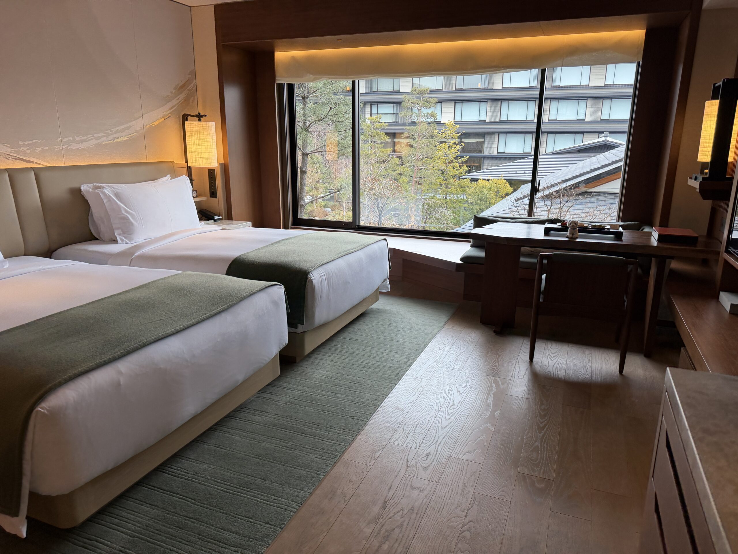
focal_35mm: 24
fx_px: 512
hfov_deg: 71.6
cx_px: 369
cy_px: 277
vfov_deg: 56.8
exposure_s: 1/250
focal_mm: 6.76
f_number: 1.78
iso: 160
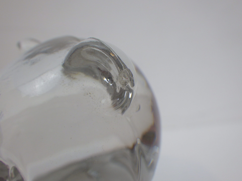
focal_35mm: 34
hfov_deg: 54.0
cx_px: 121
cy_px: 90
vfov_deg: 41.8
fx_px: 238
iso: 125
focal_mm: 6.1
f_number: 3.8
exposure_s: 1/80
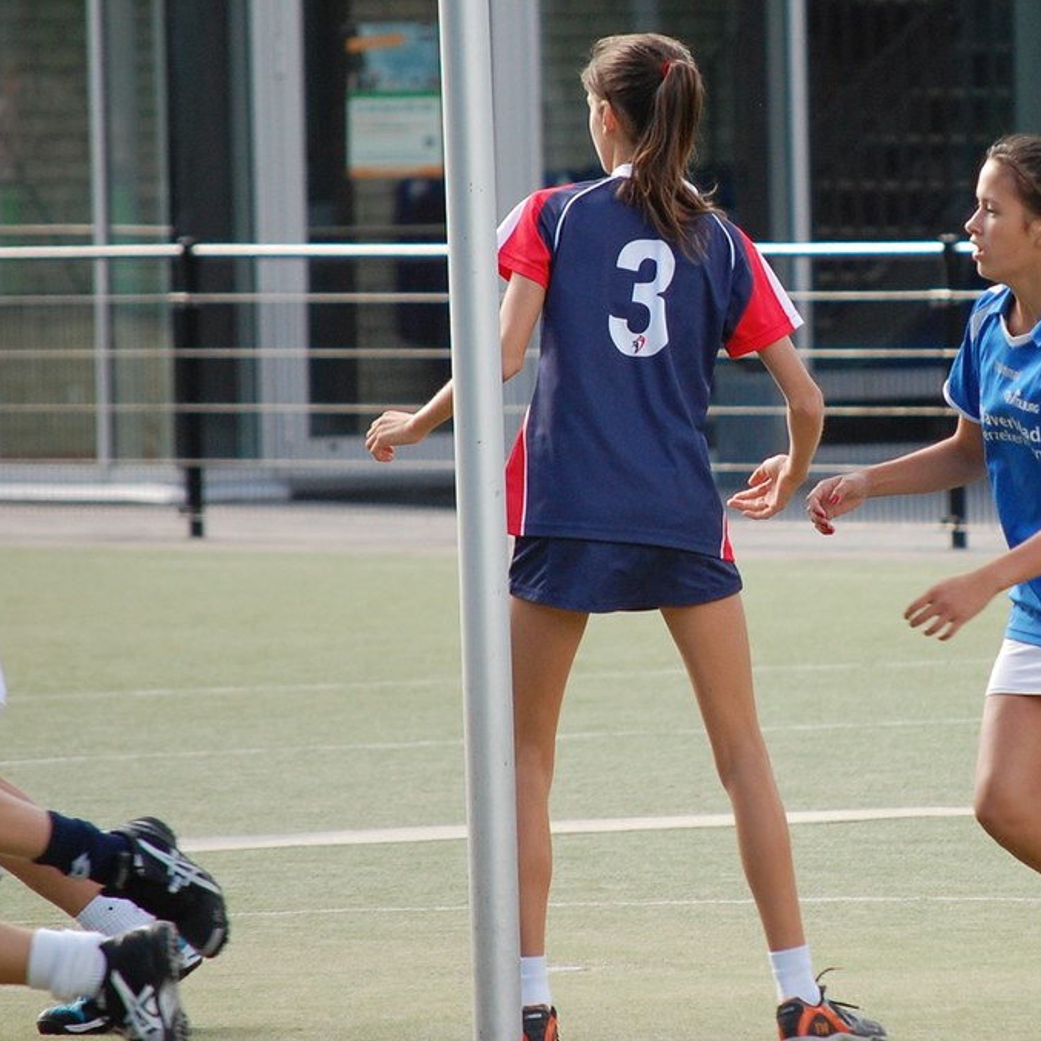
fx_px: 13099
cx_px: 650
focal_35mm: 385
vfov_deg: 4.6
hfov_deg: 4.6
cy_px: 520
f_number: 5.6
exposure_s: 1/500
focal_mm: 200
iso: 640
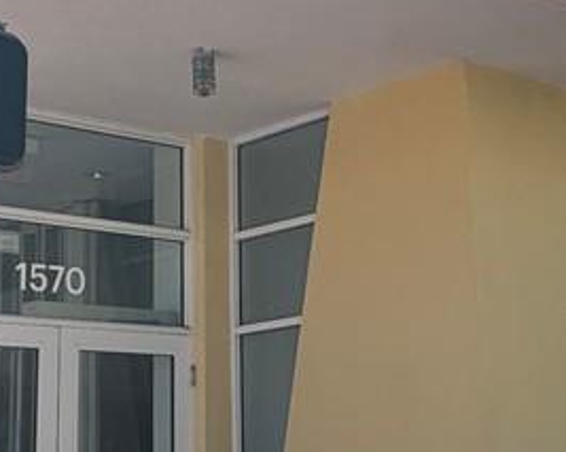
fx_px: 1372
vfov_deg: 18.6
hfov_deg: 23.3
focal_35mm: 82
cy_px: 132
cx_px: 341
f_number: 2.2
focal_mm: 2.22
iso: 50
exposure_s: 1/1449
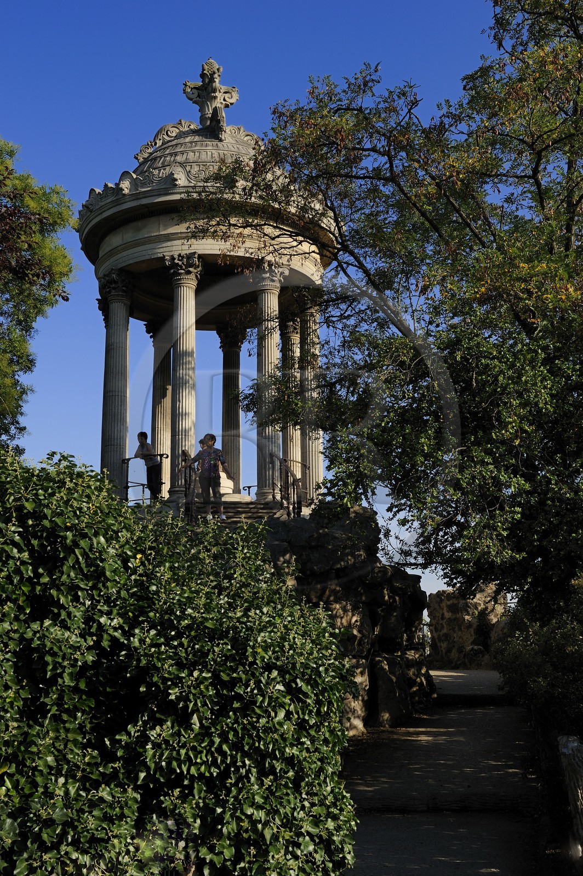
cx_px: 292
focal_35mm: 38
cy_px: 438
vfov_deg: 50.7
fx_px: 925
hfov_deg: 35.0
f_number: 13
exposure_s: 1/200
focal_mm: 38
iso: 200
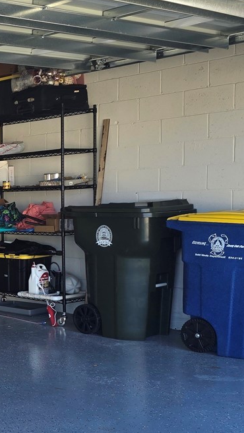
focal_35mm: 61
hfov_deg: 17.3
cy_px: 266
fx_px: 701
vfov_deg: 34.2
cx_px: -145
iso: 12
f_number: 1.7
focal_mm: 6.3
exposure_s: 1/125
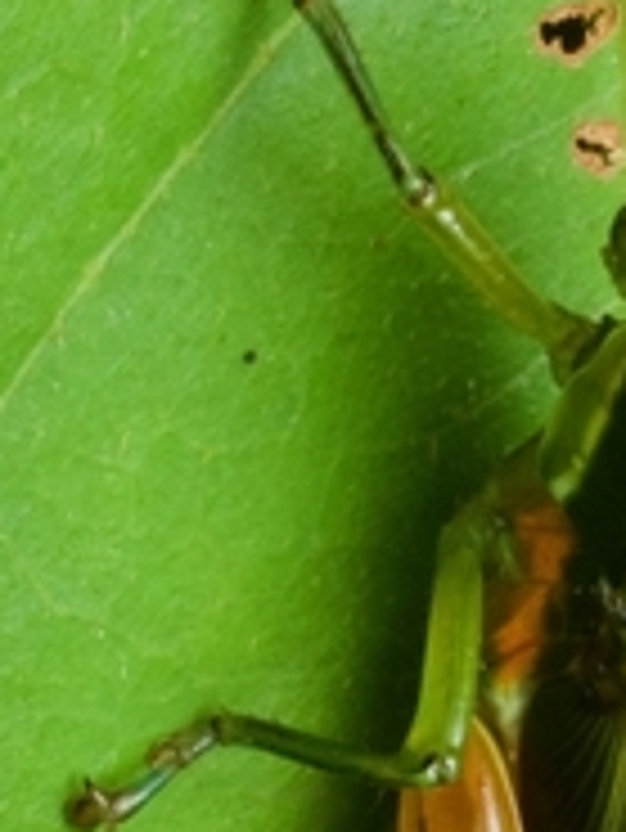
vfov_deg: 3.5
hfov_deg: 2.6
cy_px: 189
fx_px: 13560
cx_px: 739
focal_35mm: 563
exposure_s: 1/60
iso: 400
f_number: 16
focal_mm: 60
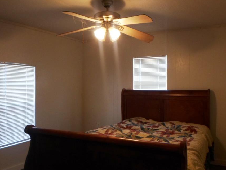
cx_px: 131
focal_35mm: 30
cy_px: 86
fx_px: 196
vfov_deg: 46.8
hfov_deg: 59.7
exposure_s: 1/30
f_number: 2.5
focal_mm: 4.5
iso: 100
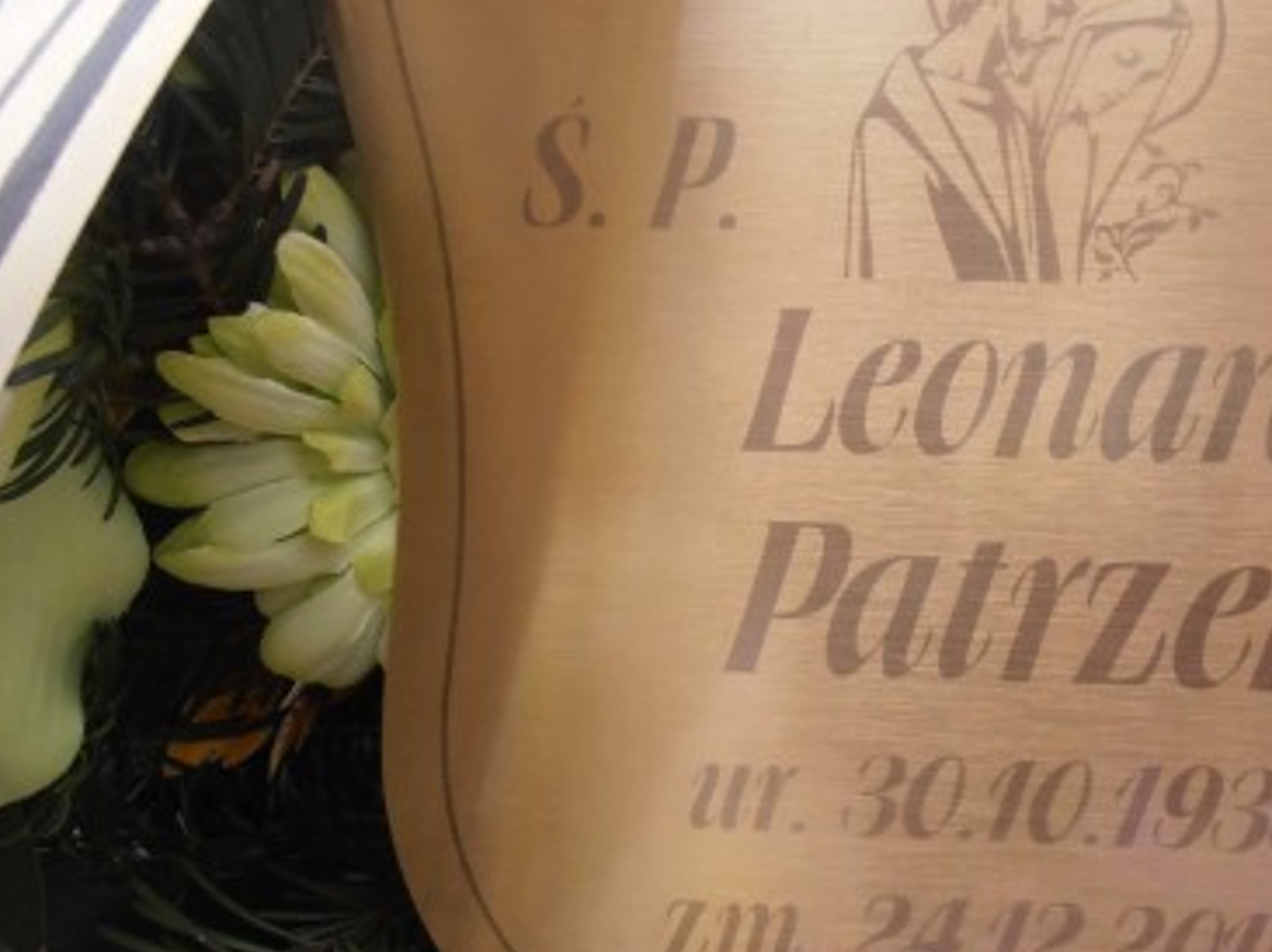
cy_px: 500
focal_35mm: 42
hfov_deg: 43.0
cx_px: 994
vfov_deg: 34.3
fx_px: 1542
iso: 80
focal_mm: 4.2
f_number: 3
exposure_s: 1/160
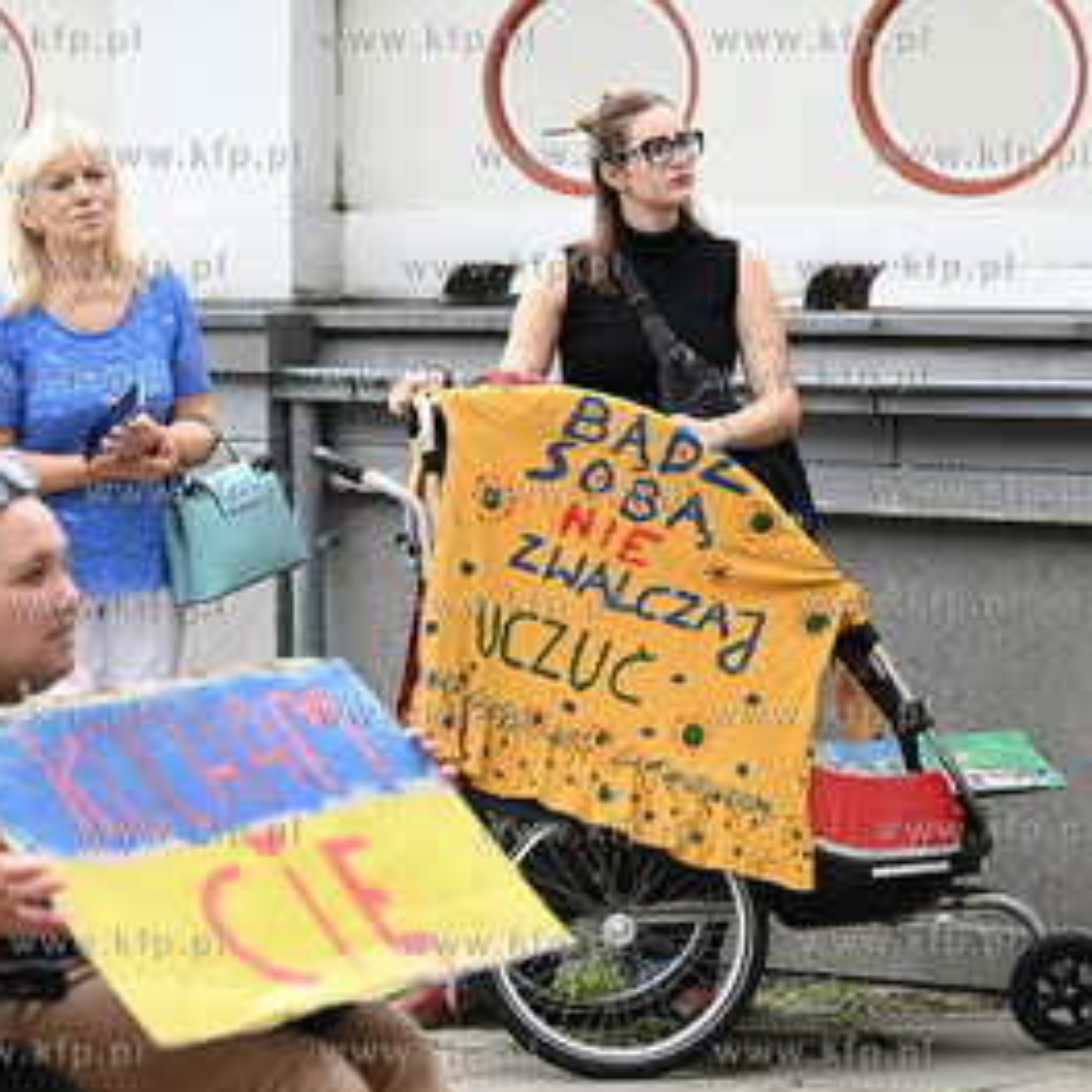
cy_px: 548
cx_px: 339
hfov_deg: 9.7
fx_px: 6424
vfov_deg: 9.7
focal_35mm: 180
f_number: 5.6
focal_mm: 140
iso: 500
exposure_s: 1/640
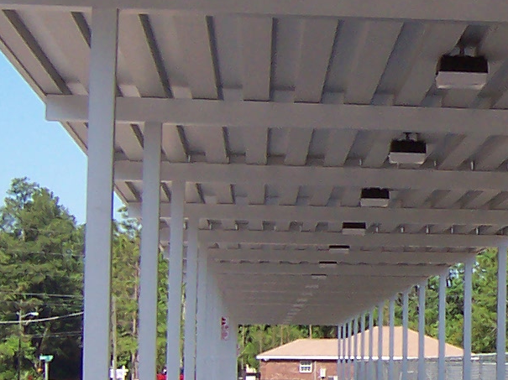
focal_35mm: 121
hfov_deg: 15.4
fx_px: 1775
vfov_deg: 12.2
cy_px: 187
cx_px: 700
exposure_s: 1/500
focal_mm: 5.6
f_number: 4
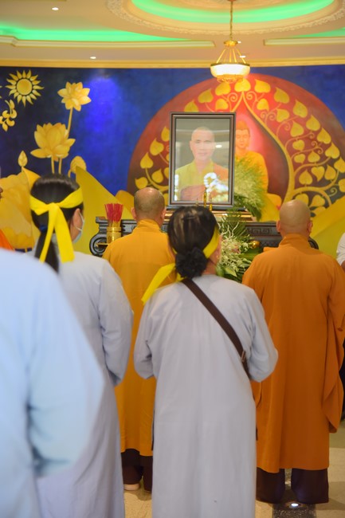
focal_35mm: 65
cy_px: 259
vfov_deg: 31.0
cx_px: 172
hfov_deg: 20.9
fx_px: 935
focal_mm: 65
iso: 1000
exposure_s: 1/80
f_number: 4
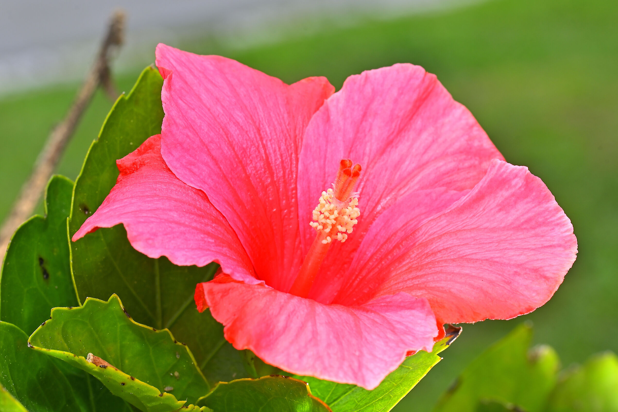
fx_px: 1854
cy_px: 206
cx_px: 309
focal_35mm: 108
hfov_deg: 18.9
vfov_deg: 12.7
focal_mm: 72
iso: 100
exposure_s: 1/15
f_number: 16
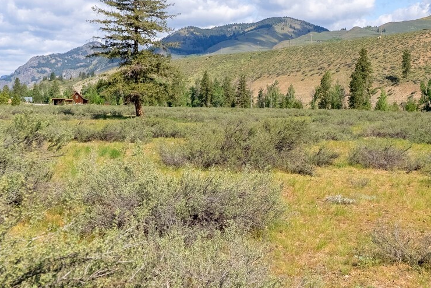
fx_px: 659
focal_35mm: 55
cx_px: 266
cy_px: 100
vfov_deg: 24.5
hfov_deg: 36.0
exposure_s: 1/6400
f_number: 5.6
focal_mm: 24
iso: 100
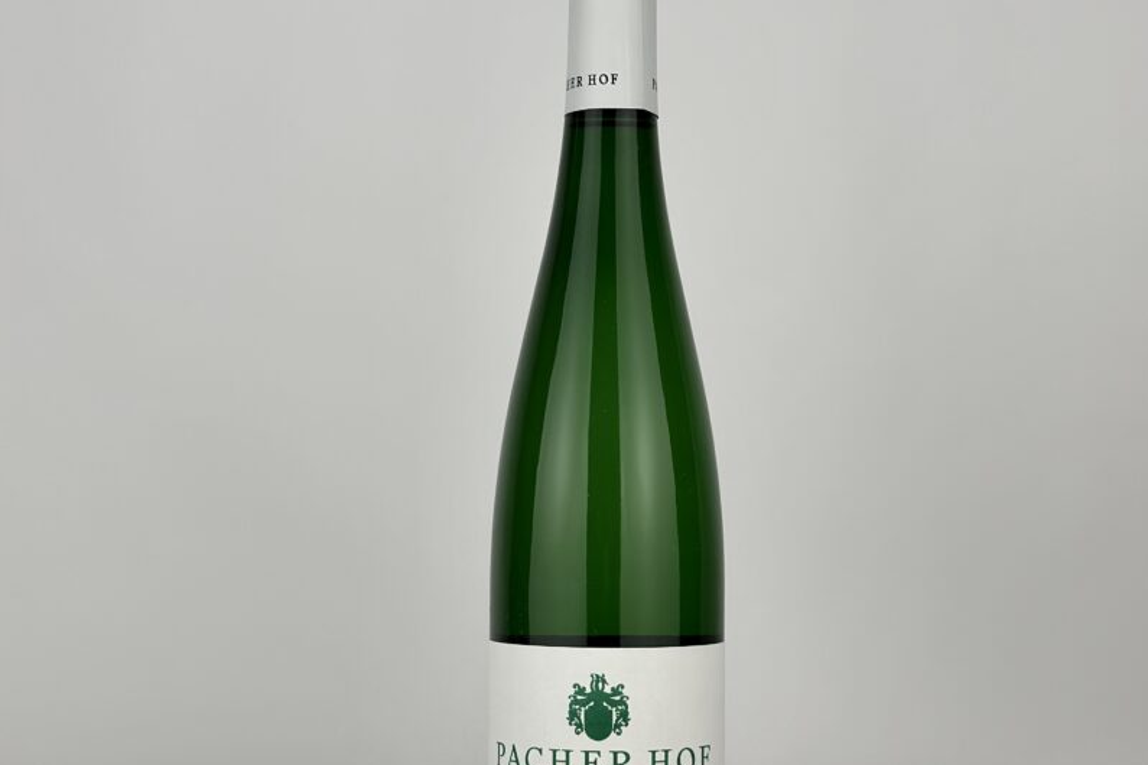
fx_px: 2136
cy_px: 470
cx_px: 576
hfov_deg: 30.1
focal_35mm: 67
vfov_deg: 20.3
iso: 80
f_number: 1.78
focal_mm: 6.86
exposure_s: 1/919
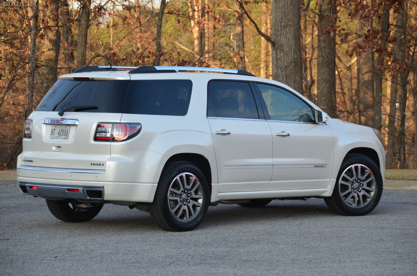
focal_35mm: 135
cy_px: 138
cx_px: 208
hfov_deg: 15.2
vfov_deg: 10.1
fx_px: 1561
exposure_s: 1/640
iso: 800
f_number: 5.3
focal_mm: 90
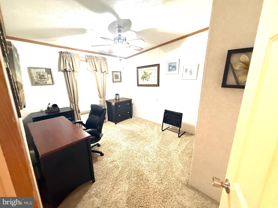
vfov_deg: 85.7
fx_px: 112
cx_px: 139
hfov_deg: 102.1
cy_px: 104
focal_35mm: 14
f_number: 2.2
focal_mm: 2.22
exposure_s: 1/60
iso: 500
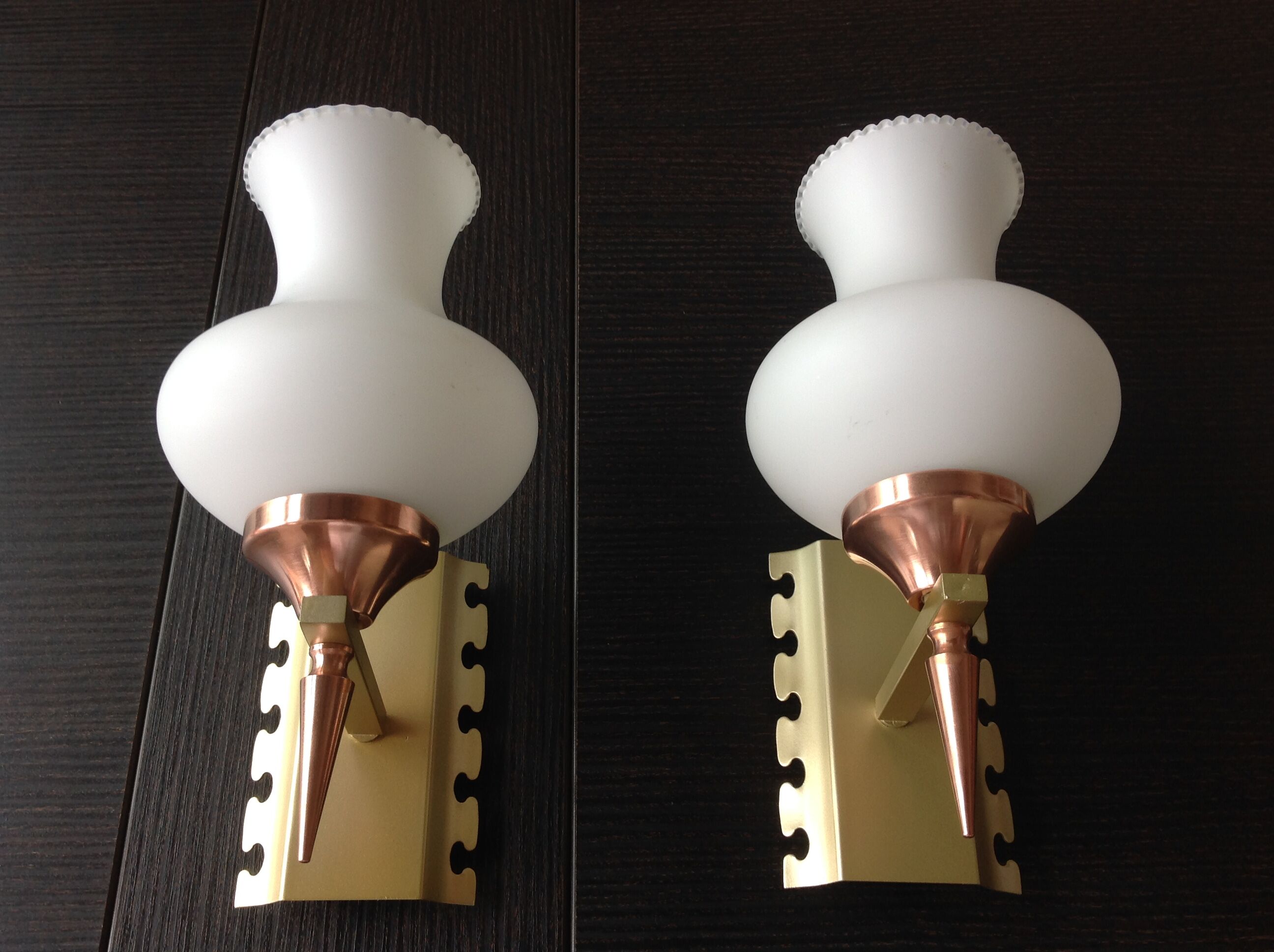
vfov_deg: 40.6
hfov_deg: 52.7
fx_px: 1286
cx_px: 637
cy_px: 476
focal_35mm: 35
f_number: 2.4
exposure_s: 1/24
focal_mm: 4.28
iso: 50
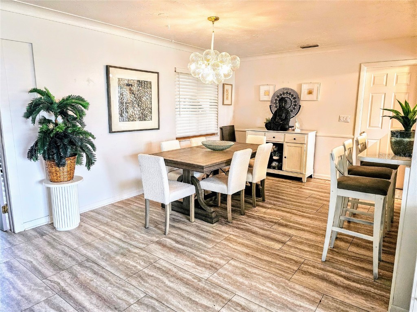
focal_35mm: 23
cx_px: 208
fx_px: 277
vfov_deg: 58.9
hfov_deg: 73.9
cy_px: 156
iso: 640
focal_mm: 6.3
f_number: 1.7
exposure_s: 1/120
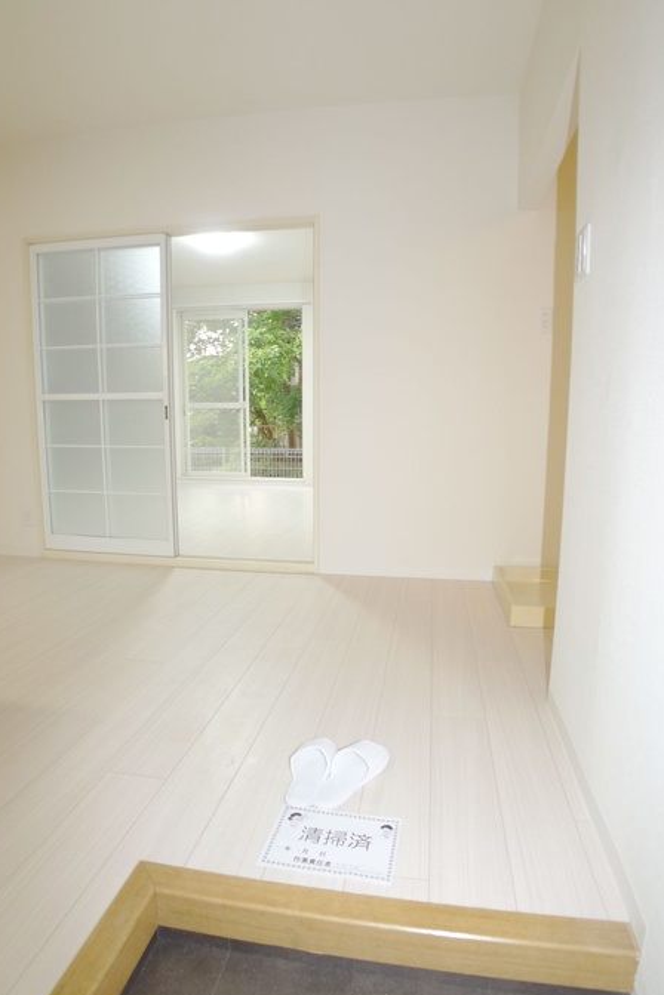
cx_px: 348
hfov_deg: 49.5
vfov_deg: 69.4
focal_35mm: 26
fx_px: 719
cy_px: 517
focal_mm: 5.1
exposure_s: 1/15
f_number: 2
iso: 100
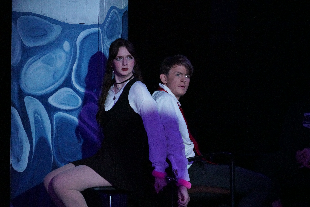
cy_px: 104
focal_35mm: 194
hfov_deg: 10.6
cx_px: 155
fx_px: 1671
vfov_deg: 7.1
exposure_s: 1/200
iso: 25600
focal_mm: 194
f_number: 9
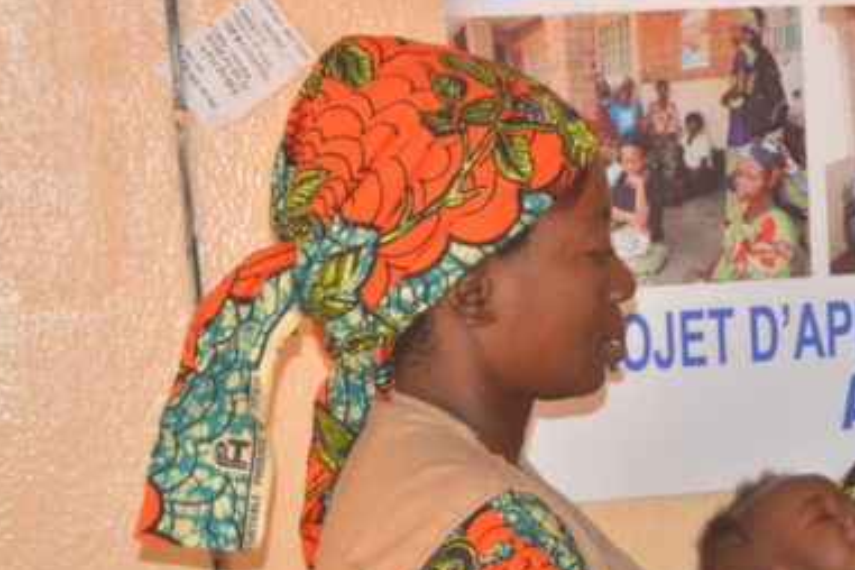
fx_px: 3016
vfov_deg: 10.8
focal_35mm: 127
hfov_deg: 15.9
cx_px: 826
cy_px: 458
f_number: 5
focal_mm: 42
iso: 720
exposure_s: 1/60
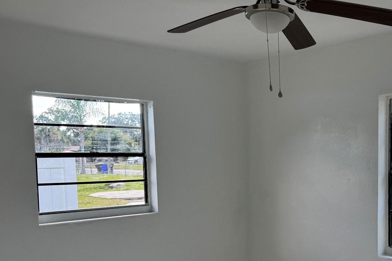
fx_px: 468
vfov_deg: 30.7
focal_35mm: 43
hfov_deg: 43.2
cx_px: 317
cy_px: 192
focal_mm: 6.76
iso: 80
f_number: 1.78
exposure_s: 1/349
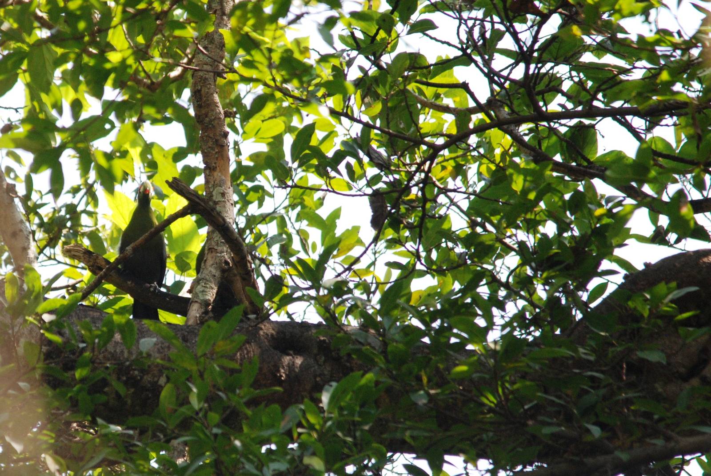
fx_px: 14830
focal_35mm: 750
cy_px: 238
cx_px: 356
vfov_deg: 1.8
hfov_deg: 2.7
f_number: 6.3
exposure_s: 1/250
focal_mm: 500
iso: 400
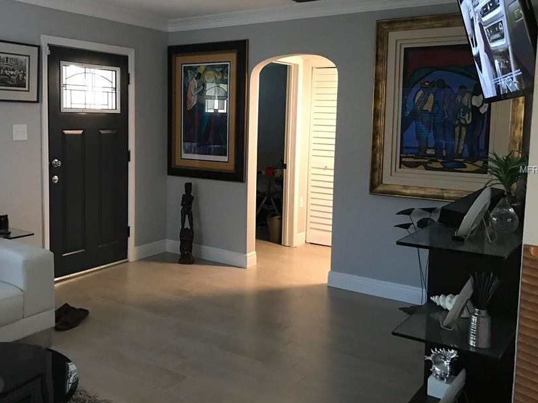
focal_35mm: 35
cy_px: 170
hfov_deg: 52.4
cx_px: 223
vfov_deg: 40.6
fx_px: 544
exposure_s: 1/11
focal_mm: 3.99
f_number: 1.8
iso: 100
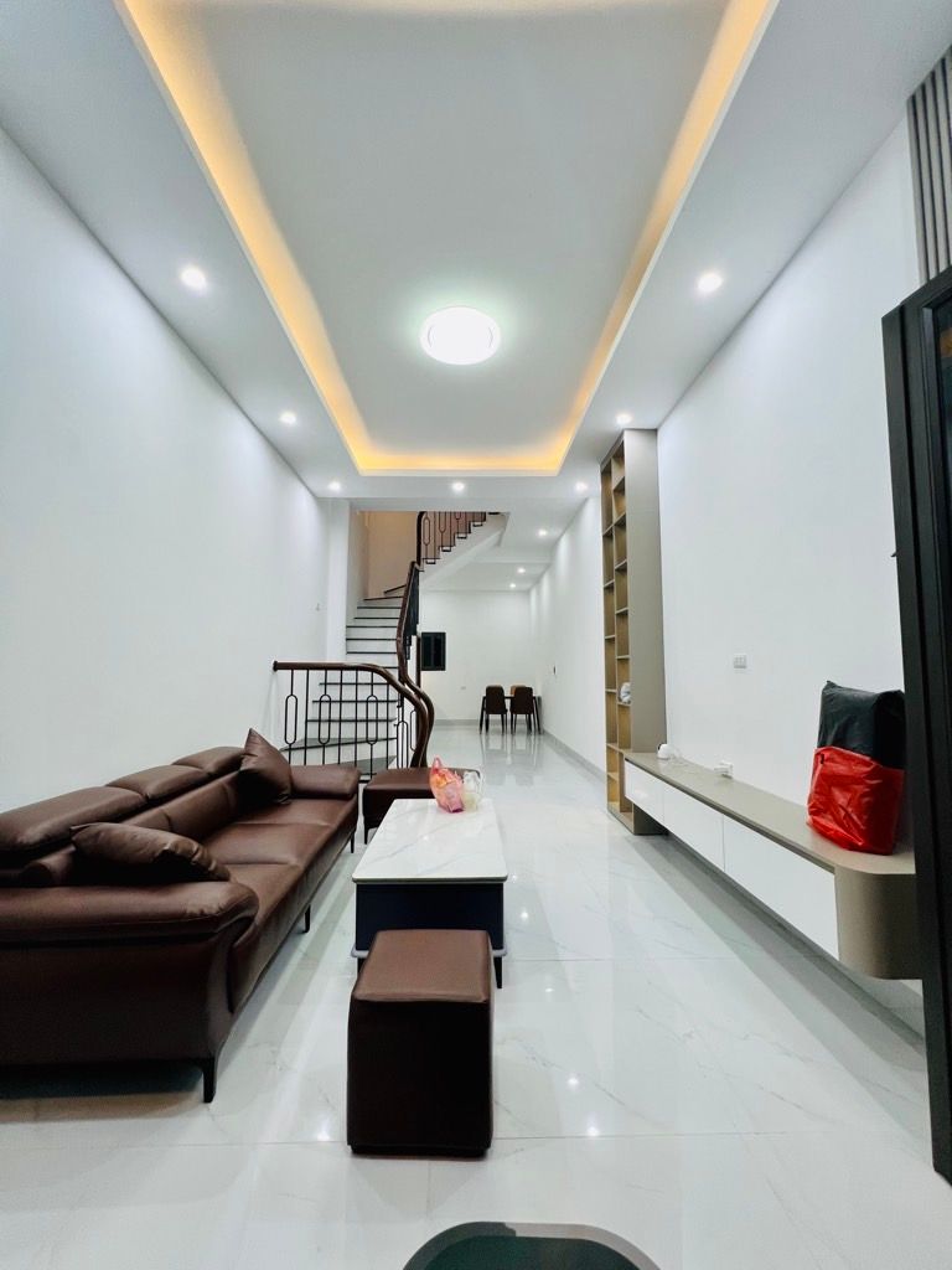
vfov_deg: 106.2
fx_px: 477
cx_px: 476
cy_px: 635
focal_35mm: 13
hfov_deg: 89.9
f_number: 1.8
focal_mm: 1.57
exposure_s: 1/100
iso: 100
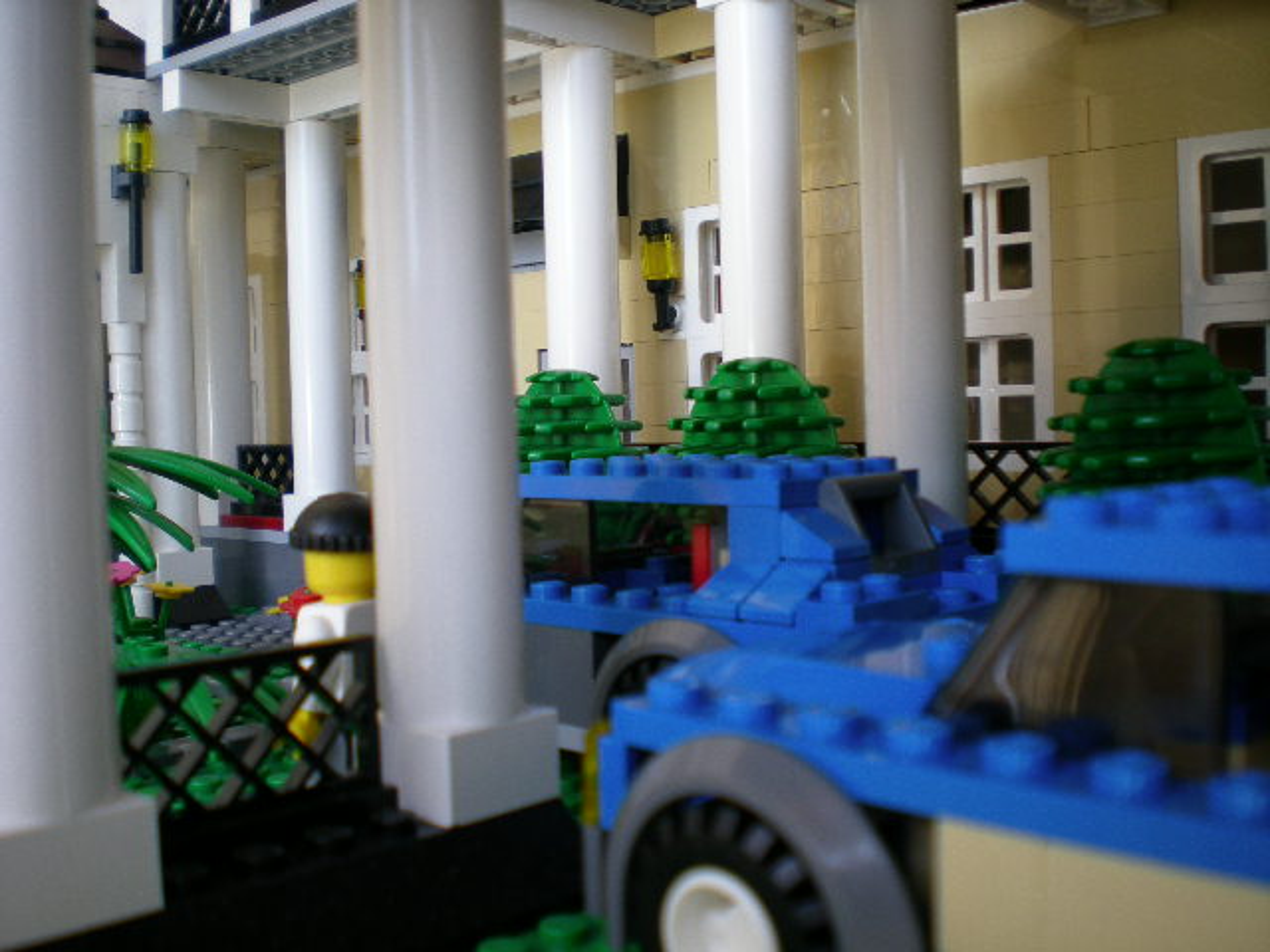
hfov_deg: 49.0
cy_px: 476
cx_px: 635
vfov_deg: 37.7
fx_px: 1394
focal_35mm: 38
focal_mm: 6.3
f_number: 3.1
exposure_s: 1/78.5
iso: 50
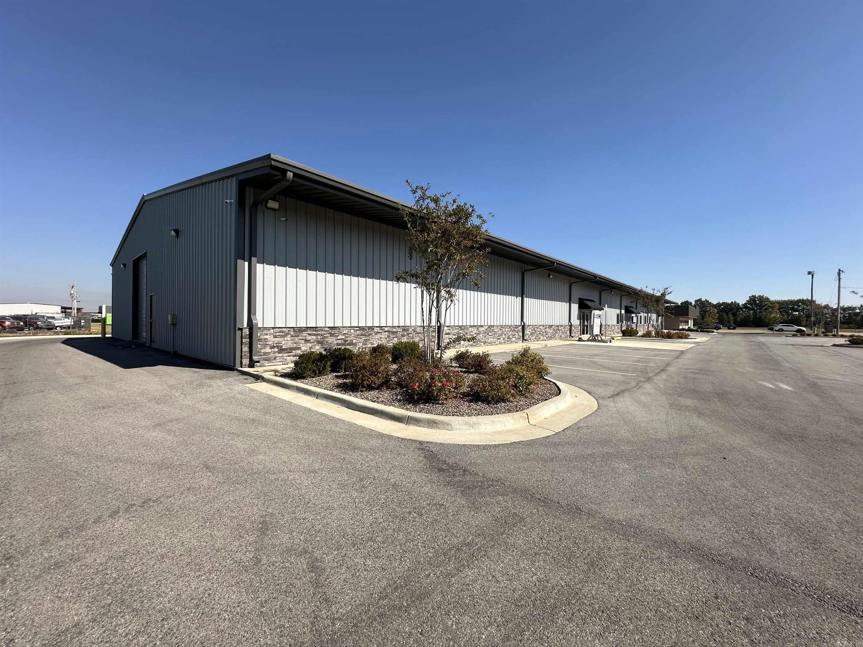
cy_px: 324
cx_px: 432
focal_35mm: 14
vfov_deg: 85.7
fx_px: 349
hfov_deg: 102.1
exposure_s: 1/2747
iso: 50
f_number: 2.2
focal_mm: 2.22
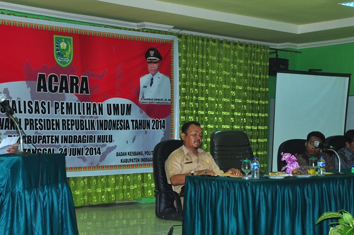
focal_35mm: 59
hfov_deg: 34.0
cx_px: 161
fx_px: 579
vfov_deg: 22.8
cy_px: 165
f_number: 5
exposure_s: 1/60
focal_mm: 26
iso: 400
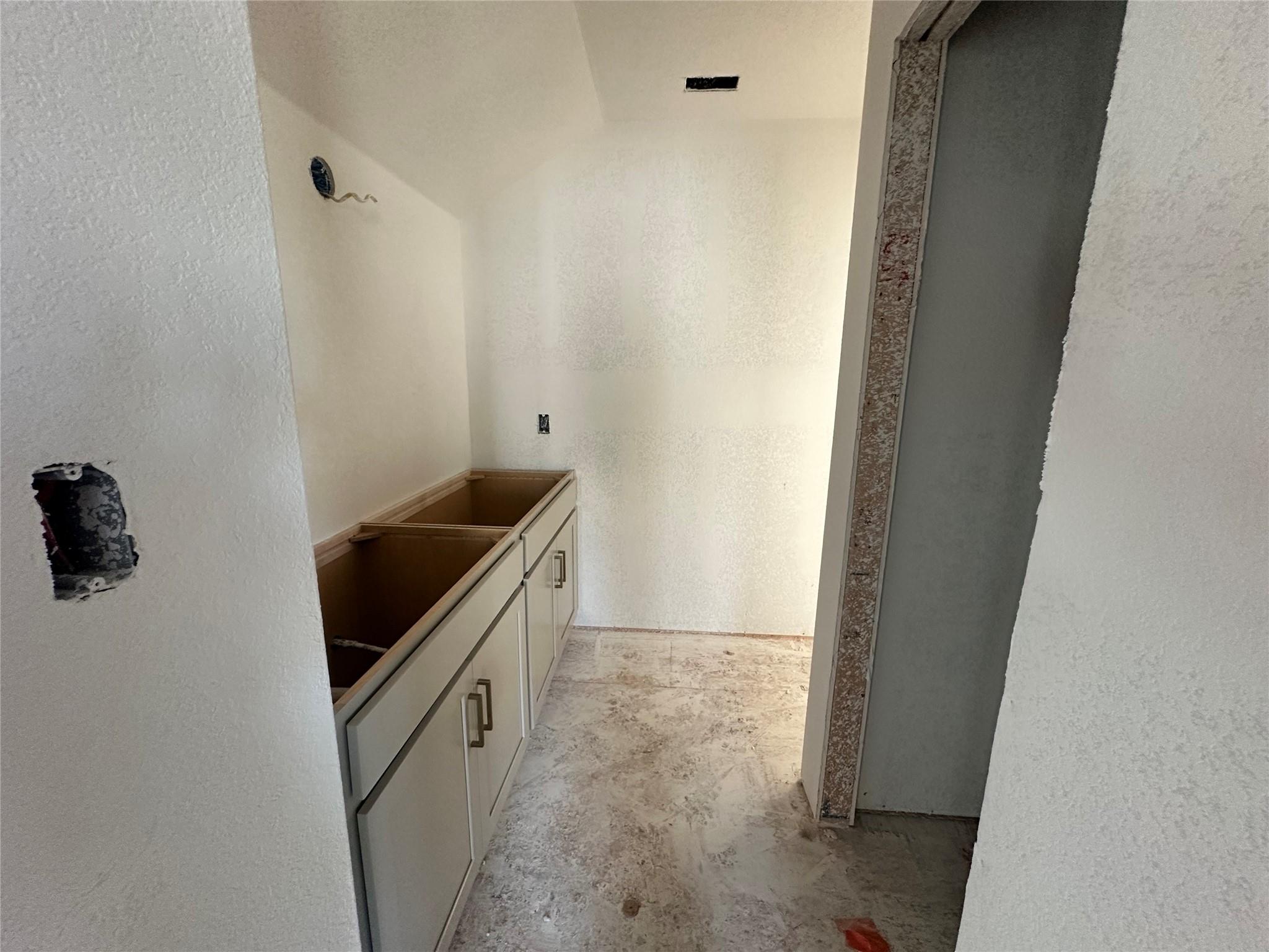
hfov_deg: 102.1
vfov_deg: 85.7
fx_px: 513
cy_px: 476
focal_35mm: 14
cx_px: 634
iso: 320
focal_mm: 2.22
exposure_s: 1/75
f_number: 2.2
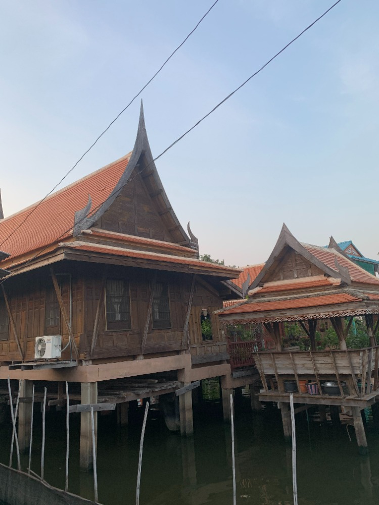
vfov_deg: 67.3
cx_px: 190
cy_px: 252
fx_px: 380
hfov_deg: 53.1
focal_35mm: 26
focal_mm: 4.25
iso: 32
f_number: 1.8
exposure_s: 1/121
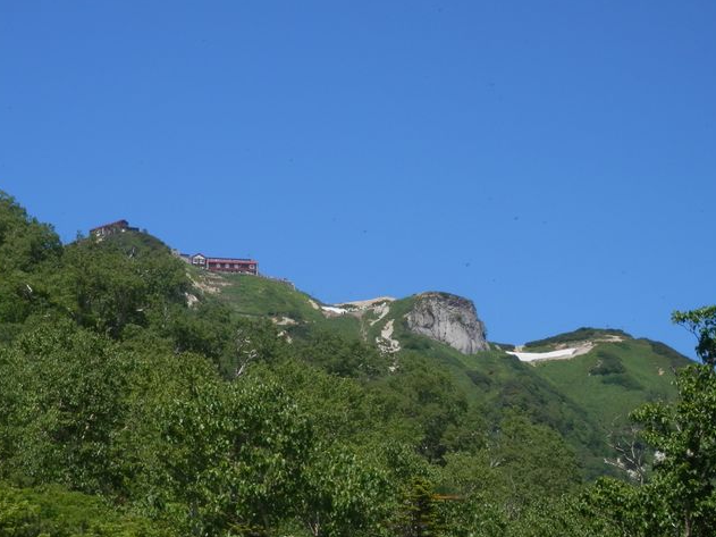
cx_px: 277
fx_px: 2544
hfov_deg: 16.0
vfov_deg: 12.0
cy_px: 335
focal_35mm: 123
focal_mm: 17.3
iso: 80
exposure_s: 1/640
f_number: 4.9
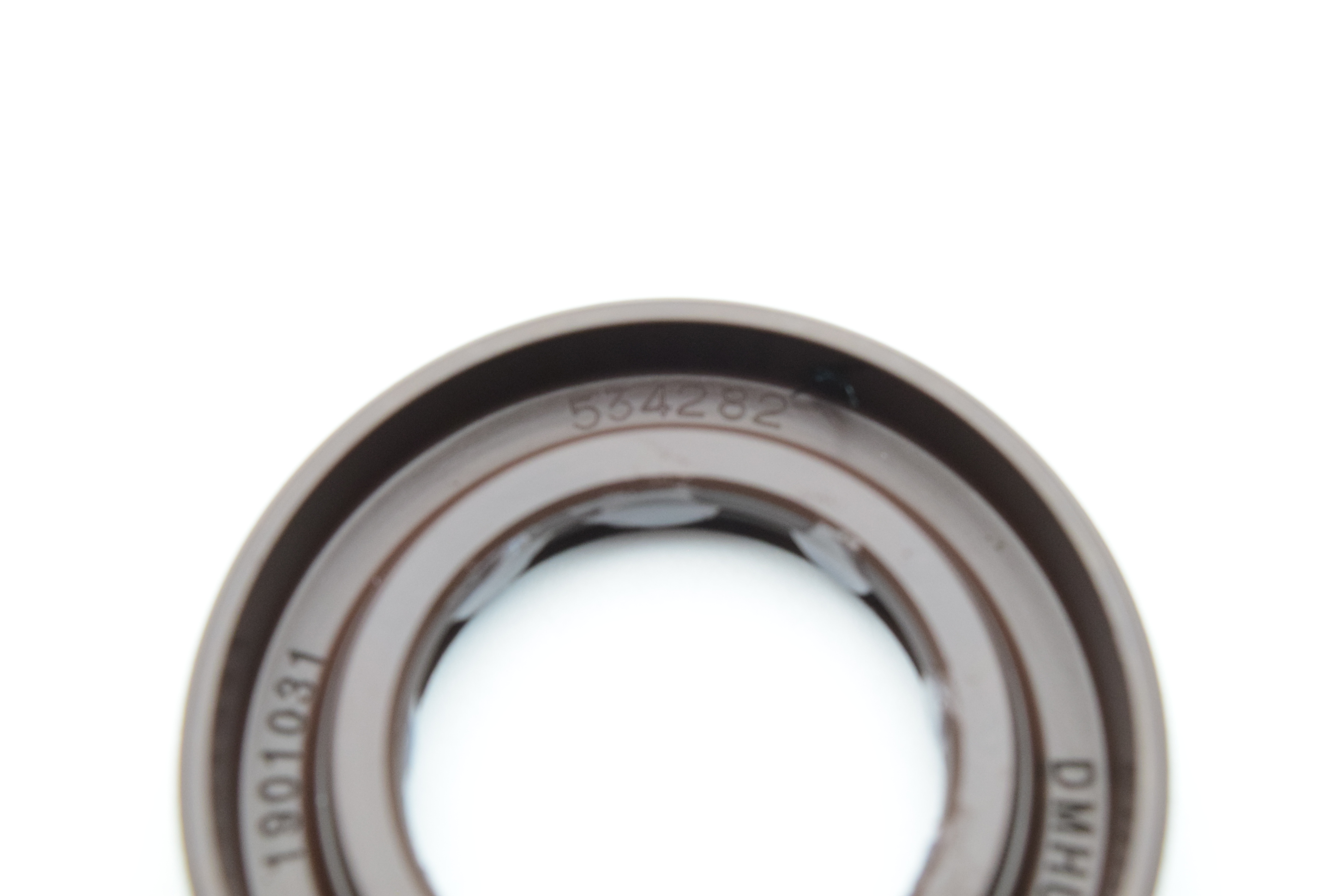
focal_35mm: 70
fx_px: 2591
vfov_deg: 19.6
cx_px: 684
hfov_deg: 29.0
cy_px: 437
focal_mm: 45
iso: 1600
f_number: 11
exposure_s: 1/13
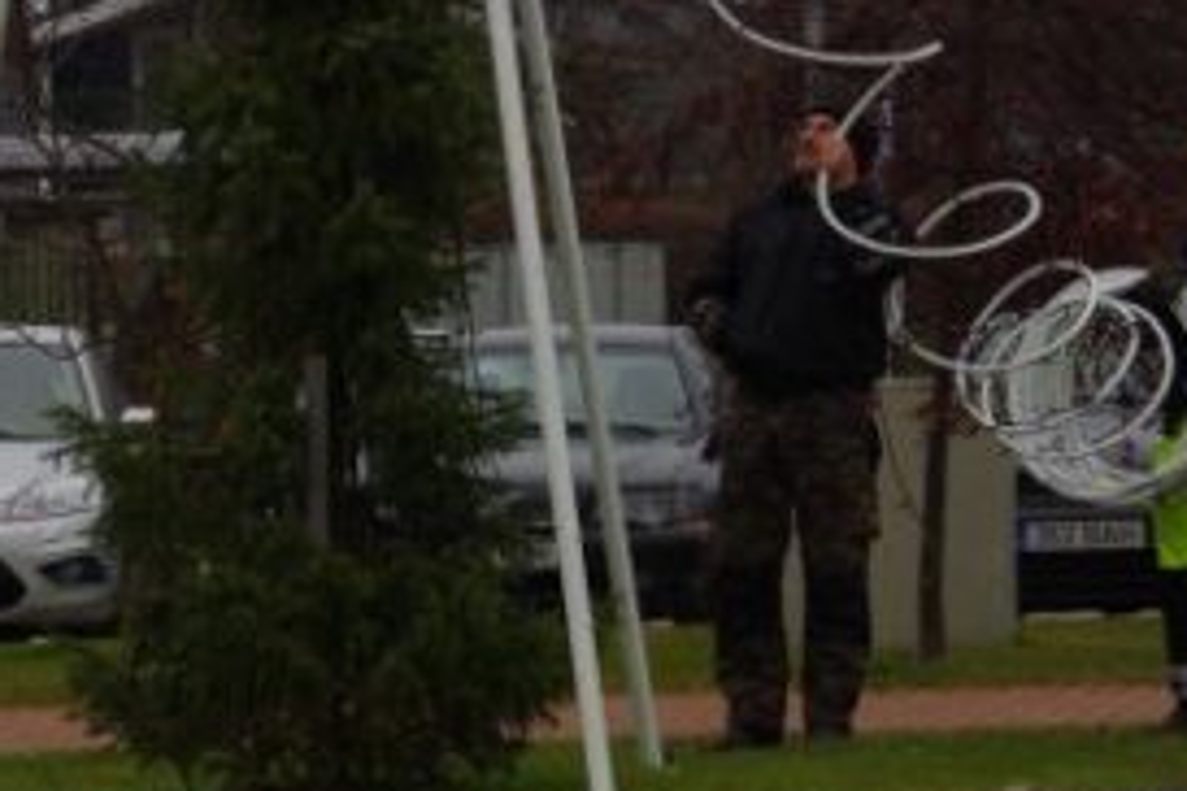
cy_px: -256
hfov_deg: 6.1
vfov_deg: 4.1
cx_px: 257
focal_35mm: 337
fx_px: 11111
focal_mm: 80
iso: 200
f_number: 7.1
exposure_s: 1/125
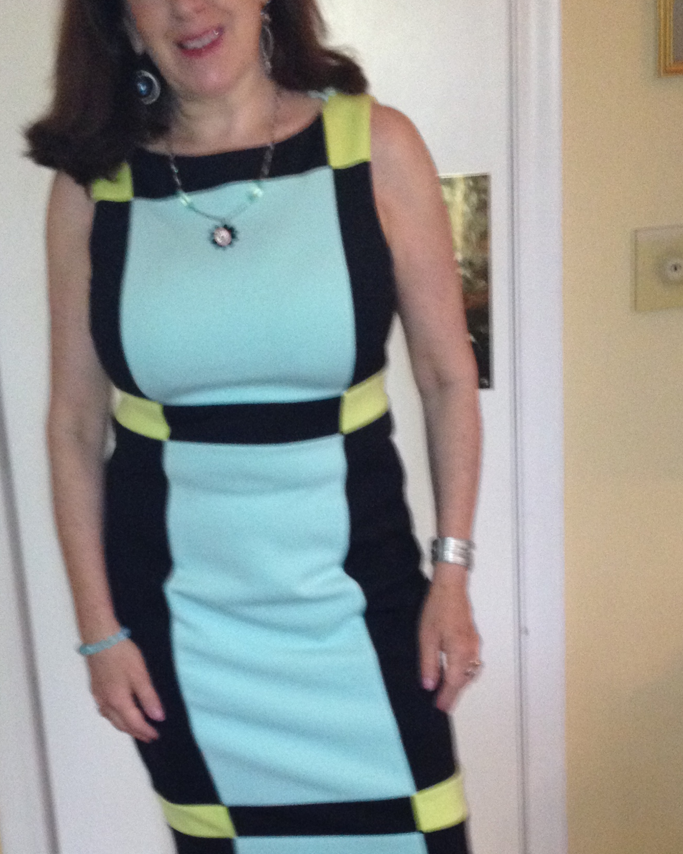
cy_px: 593
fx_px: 1718
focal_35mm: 68
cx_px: 297
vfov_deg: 27.7
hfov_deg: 22.5
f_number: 2.4
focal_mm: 4.28
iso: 250
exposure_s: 1/16
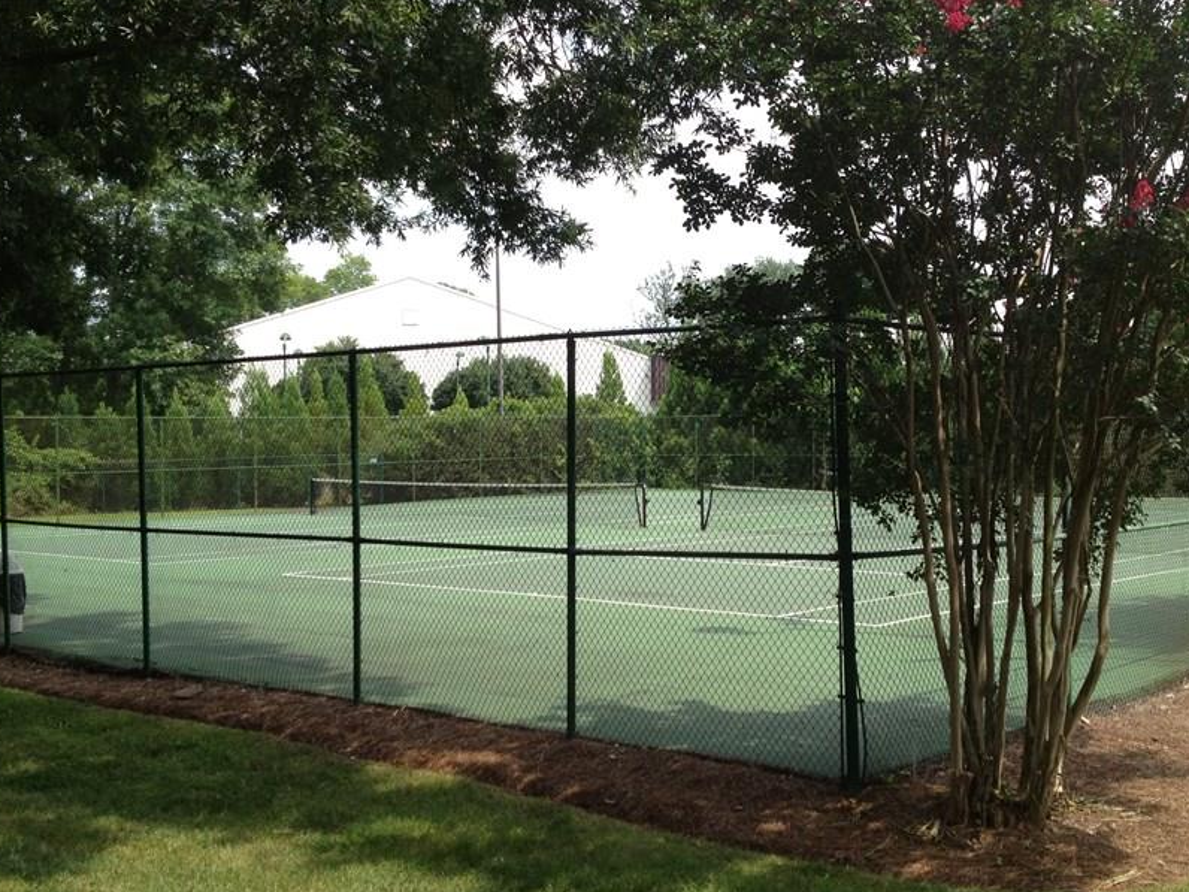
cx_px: 671
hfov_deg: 42.0
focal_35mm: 45
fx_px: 1546
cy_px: 442
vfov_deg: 32.2
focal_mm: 4.28
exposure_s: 1/767
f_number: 2.4
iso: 50
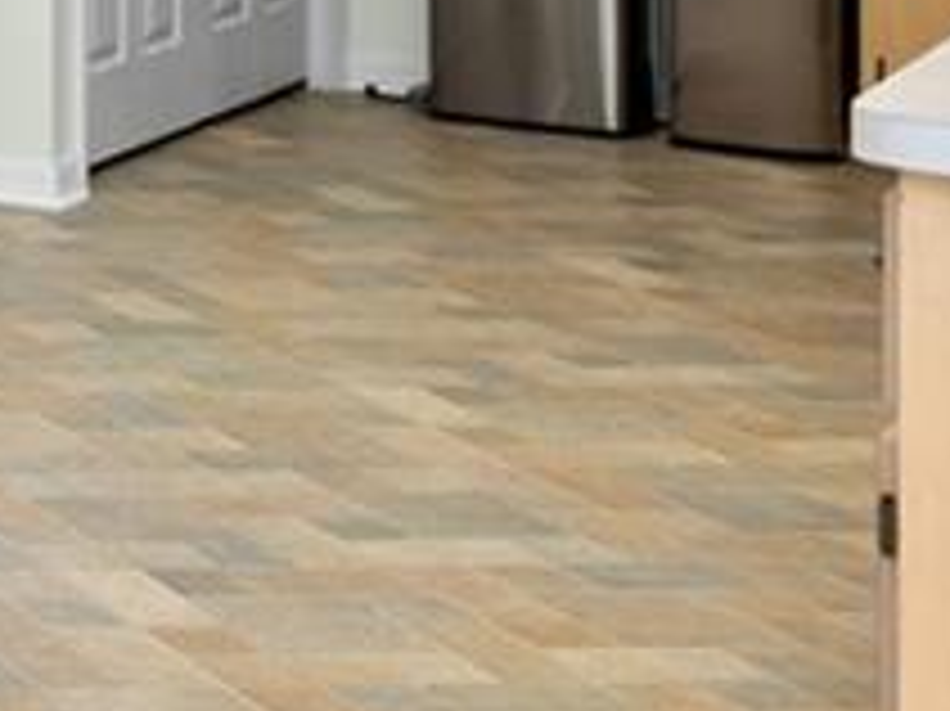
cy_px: -482
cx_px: -1400
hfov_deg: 12.3
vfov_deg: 11.3
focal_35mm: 124
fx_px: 3401
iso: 250
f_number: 9
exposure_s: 1/1.25
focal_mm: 17
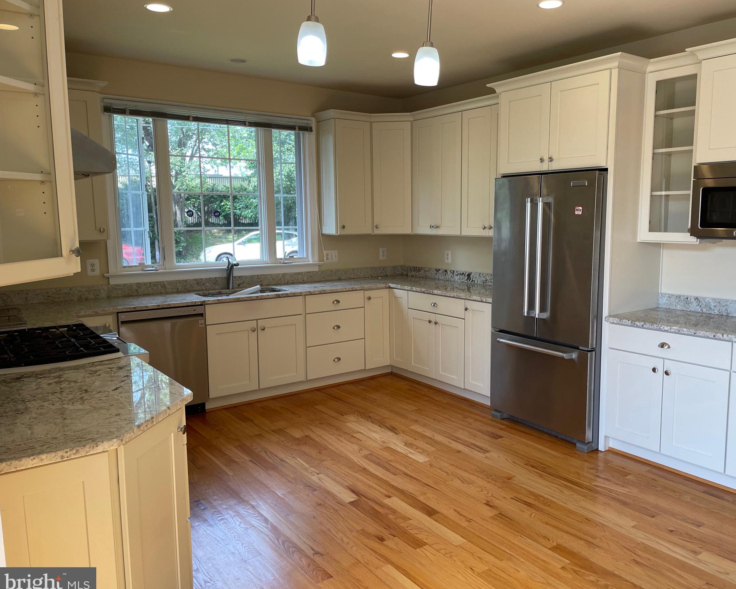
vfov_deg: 51.5
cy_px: 295
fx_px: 610
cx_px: 403
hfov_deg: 62.1
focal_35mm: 28
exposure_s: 1/120
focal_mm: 4.2
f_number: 1.6
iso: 50
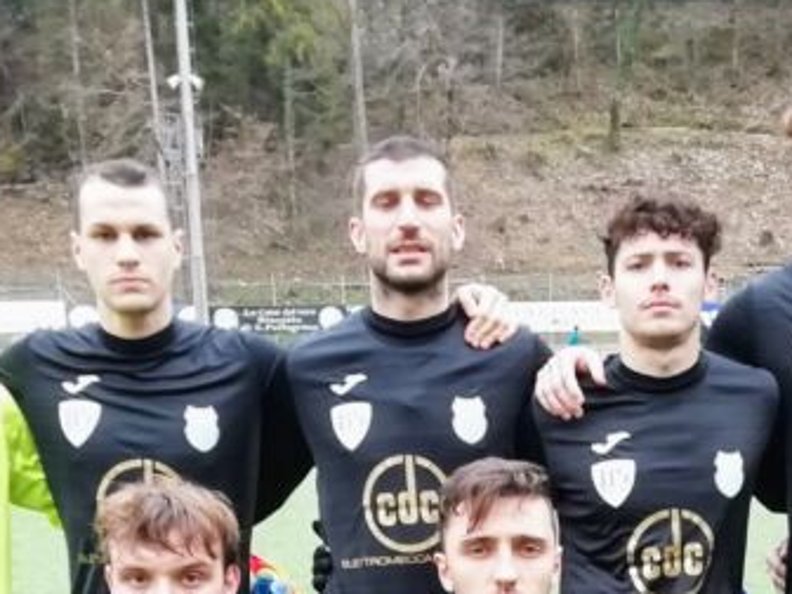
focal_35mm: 75
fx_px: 1716
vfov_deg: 18.1
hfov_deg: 25.8
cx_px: 552
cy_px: 811
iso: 80
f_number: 2.2
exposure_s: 1/100
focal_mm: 3.46
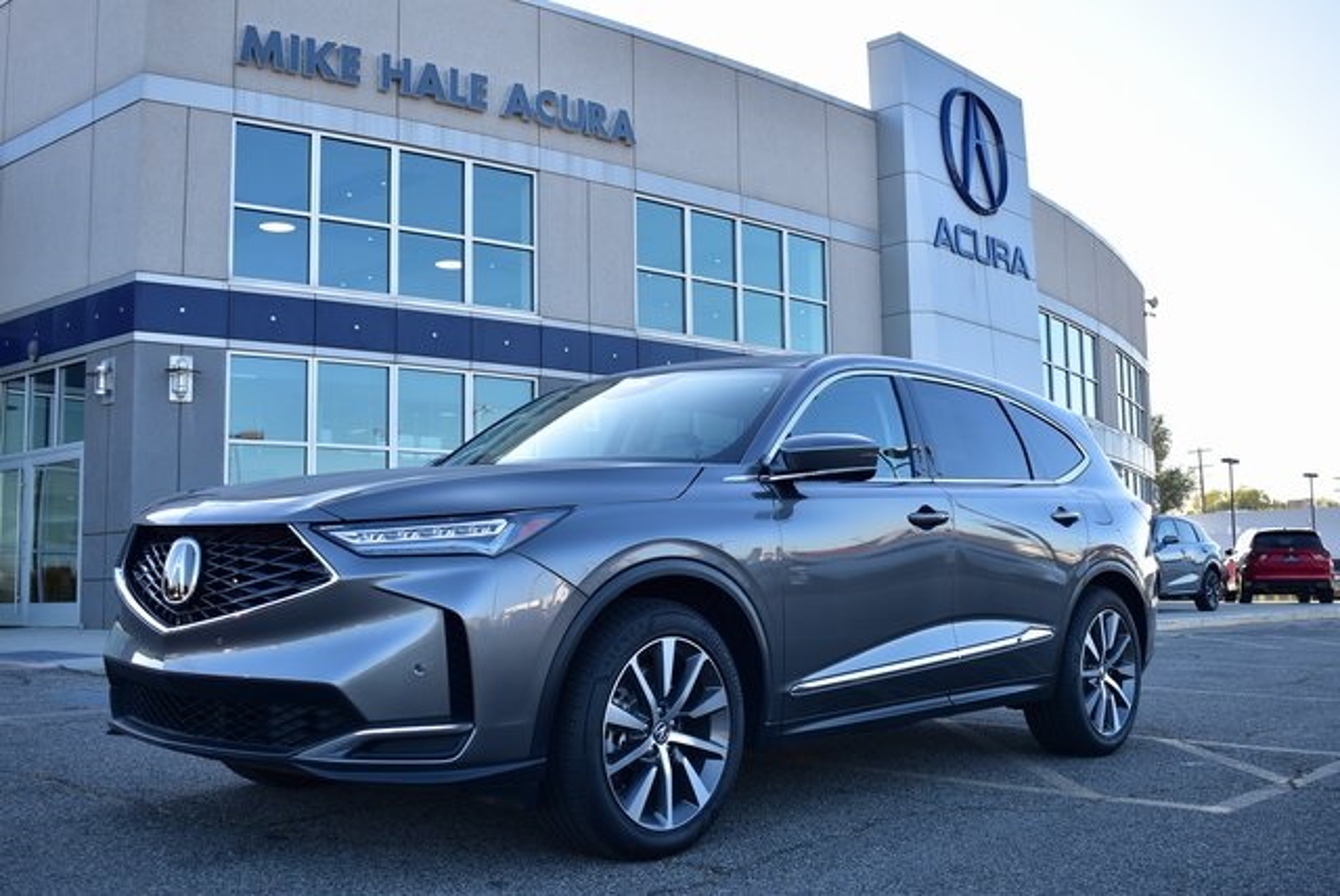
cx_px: 670
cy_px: 448
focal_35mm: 38
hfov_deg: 51.2
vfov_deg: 35.6
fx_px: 1397
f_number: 5.6
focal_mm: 25
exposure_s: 1/125
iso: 100
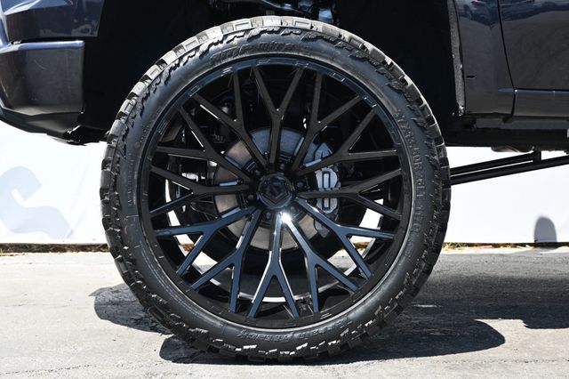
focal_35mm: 62
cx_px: 284
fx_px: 971
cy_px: 190
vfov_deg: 22.1
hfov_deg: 32.6
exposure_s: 1/250
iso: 360
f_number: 5.6
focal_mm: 41
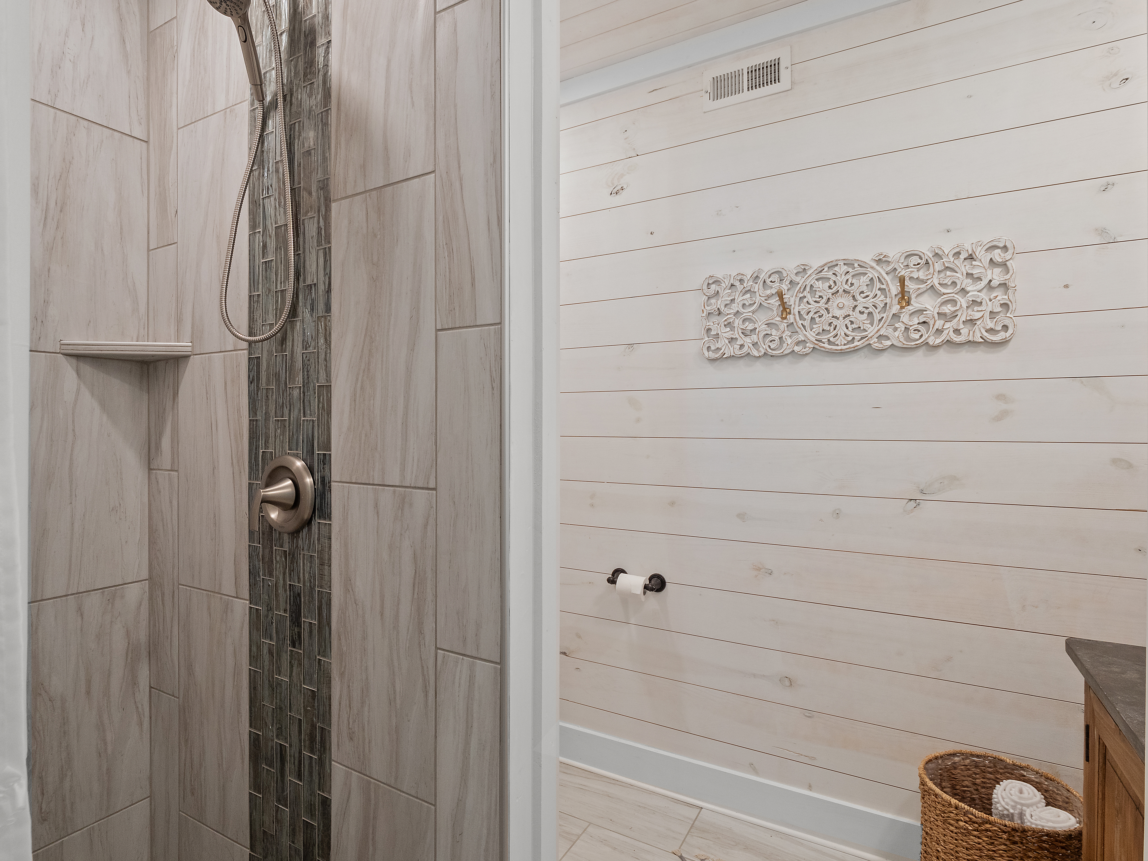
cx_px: 574
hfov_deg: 87.8
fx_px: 597
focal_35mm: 18
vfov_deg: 71.6
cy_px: 430
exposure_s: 1/13
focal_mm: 9
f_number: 5.6
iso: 400
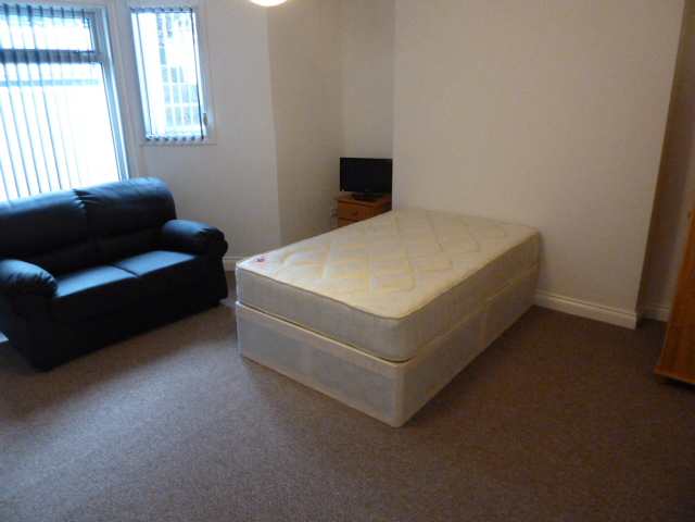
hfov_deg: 69.4
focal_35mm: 25
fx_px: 502
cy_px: 261
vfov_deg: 54.9
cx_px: 348
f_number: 3.3
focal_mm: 4.1
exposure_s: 1/20
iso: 800
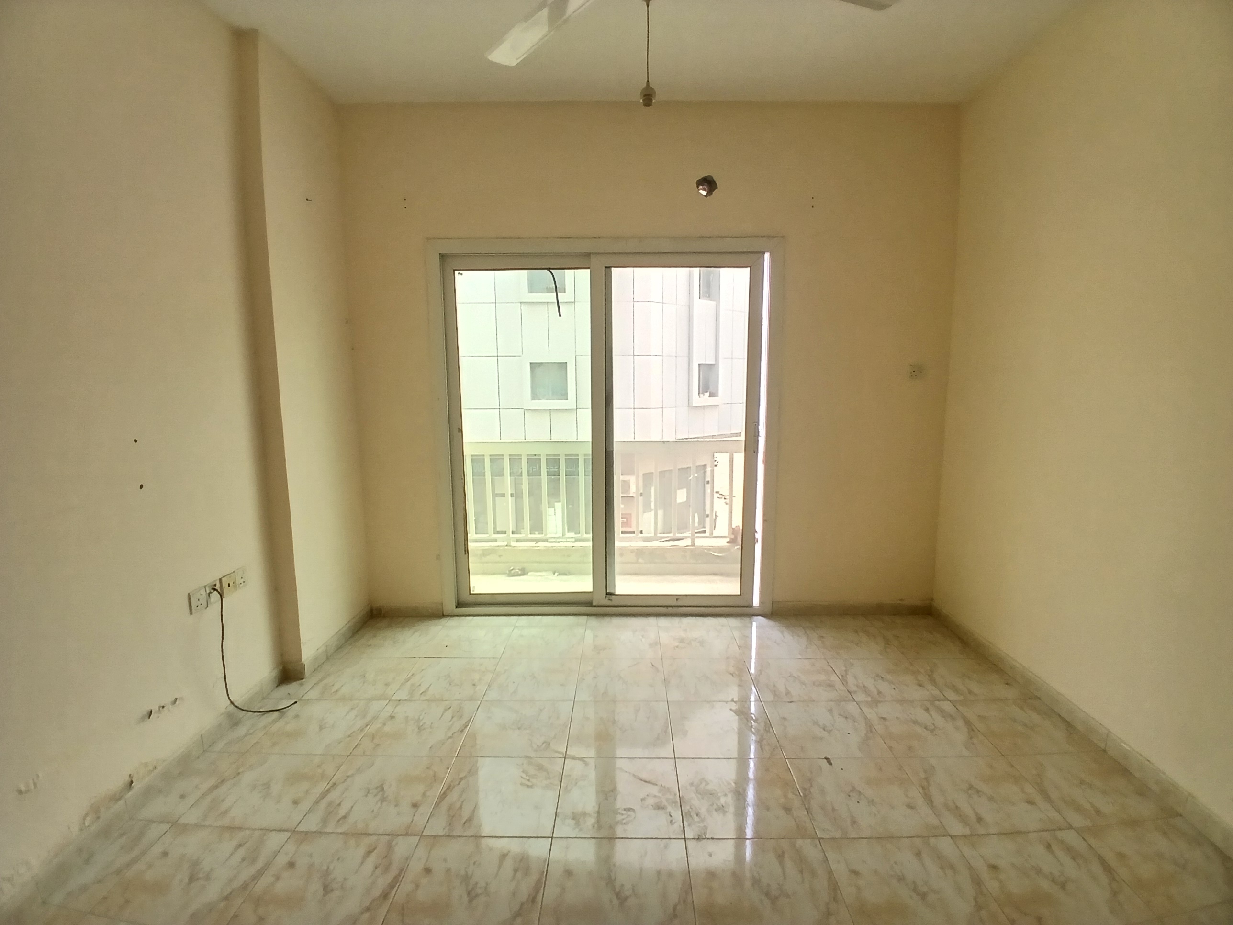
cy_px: 462
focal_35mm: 17
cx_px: 616
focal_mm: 1.4
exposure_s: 1/50
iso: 50
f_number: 2.2
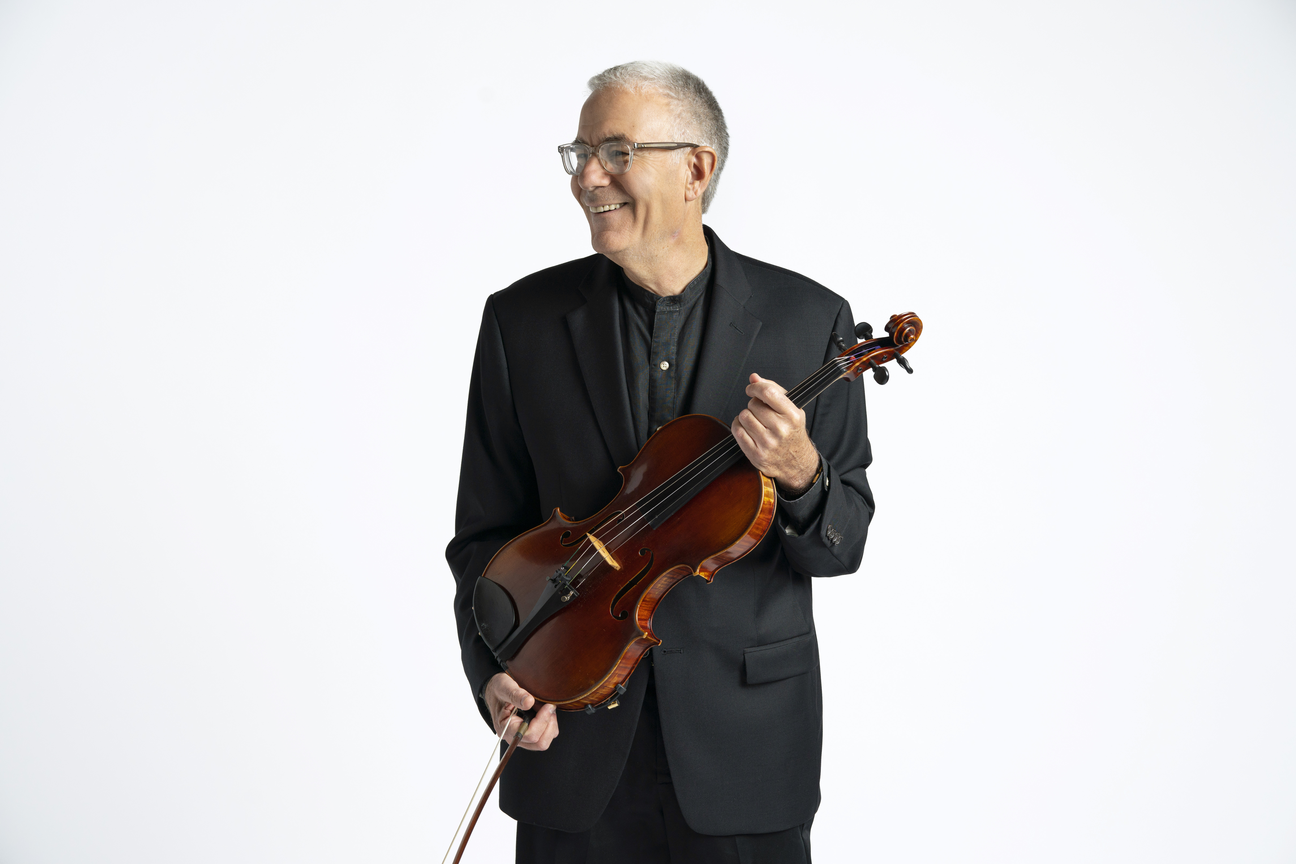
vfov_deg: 16.1
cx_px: 648
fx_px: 3060
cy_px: 432
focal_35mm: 85
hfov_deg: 23.9
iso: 320
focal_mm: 85
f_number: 6.3
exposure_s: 1/160
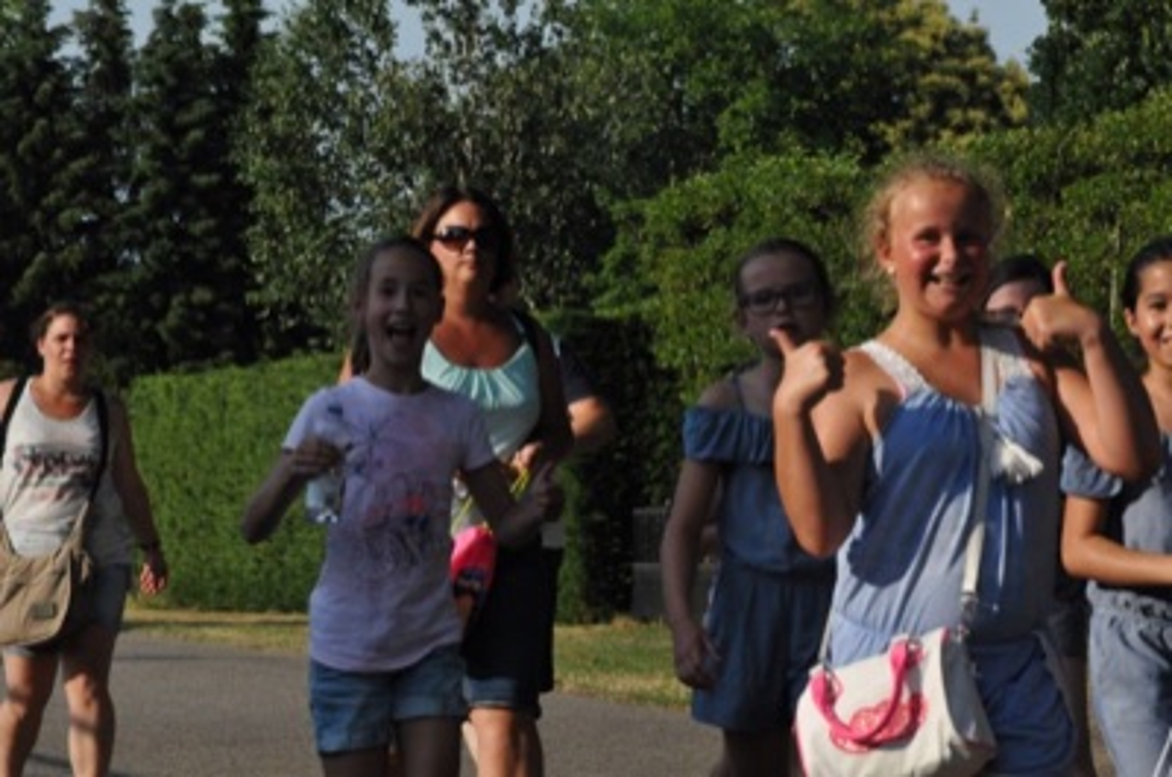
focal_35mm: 180
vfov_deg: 7.6
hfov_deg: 11.4
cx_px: 586
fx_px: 5848
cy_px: 388
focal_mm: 120
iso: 2000
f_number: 18
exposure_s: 1/1250
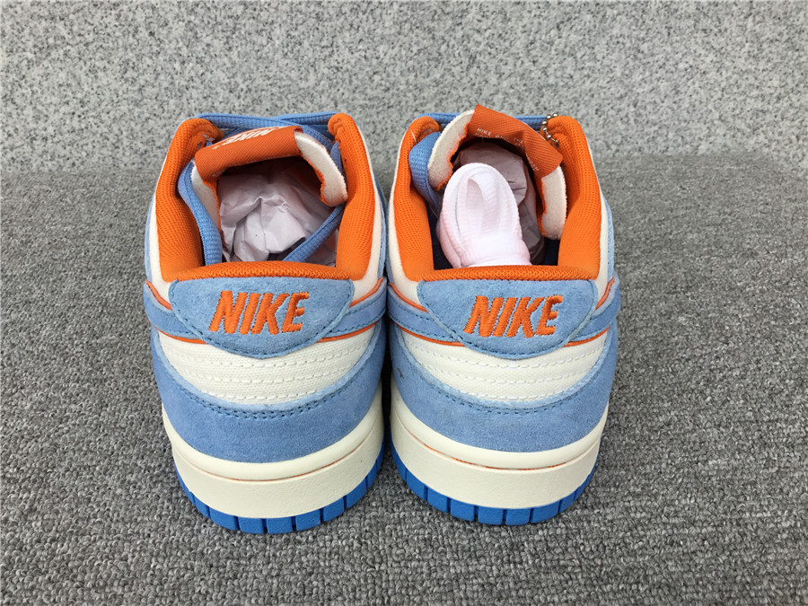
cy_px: 303
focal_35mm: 31
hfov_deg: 58.4
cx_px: 404
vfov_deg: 45.4
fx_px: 724
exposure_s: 1/100
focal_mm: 3.3
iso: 25
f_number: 2.4
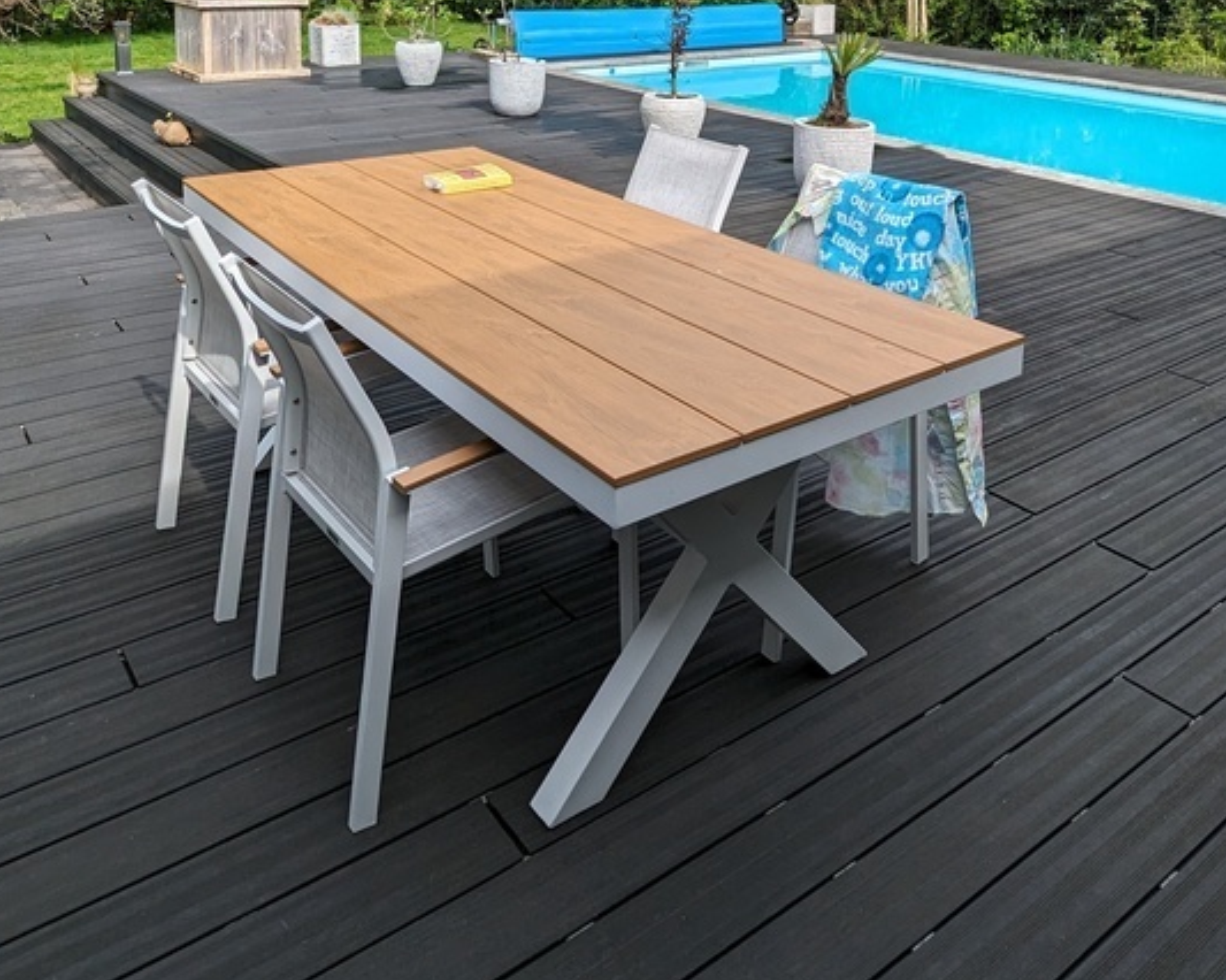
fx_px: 1088
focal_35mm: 30
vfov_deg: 44.4
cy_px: 110
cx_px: 630
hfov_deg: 58.8
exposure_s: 1/1309
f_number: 2.2
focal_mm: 2.35
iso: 50
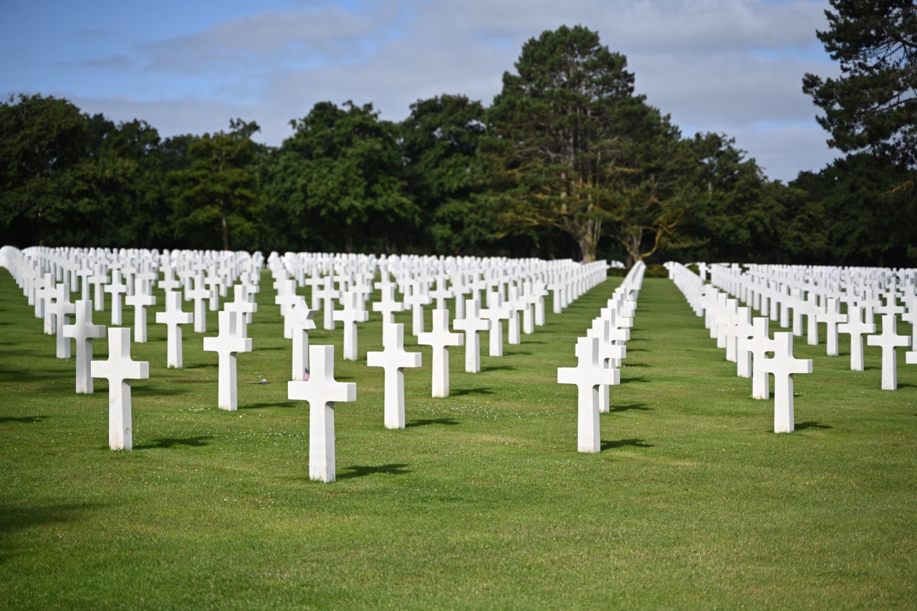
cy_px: 306
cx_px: 458
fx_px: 1910
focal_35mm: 75
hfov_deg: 27.0
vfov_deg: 18.2
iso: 320
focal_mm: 75
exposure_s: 1/8000
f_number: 2.8
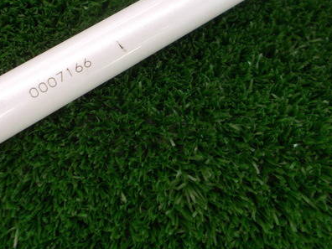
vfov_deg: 33.5
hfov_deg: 44.2
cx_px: 115
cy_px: 55
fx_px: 403
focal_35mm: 42
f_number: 3.2
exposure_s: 1/25
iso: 125
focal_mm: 4.6
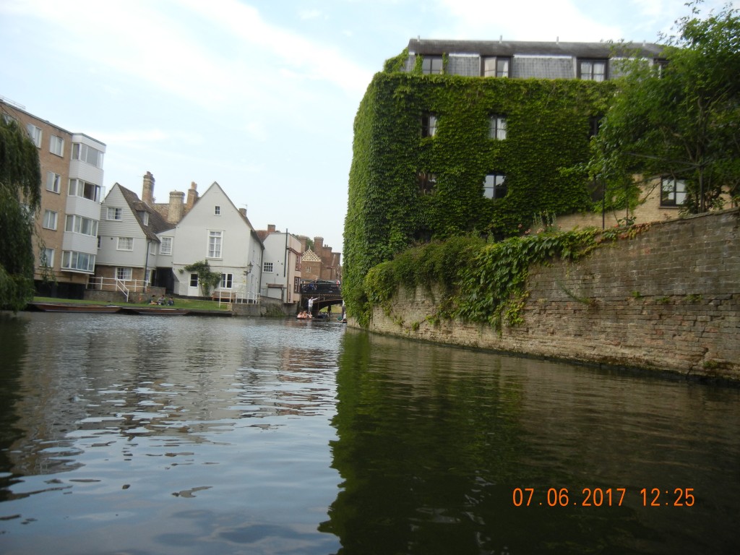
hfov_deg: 60.0
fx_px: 641
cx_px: 370
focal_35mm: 30
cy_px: 278
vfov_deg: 46.8
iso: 160
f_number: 3.5
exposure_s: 1/326
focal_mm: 5.4
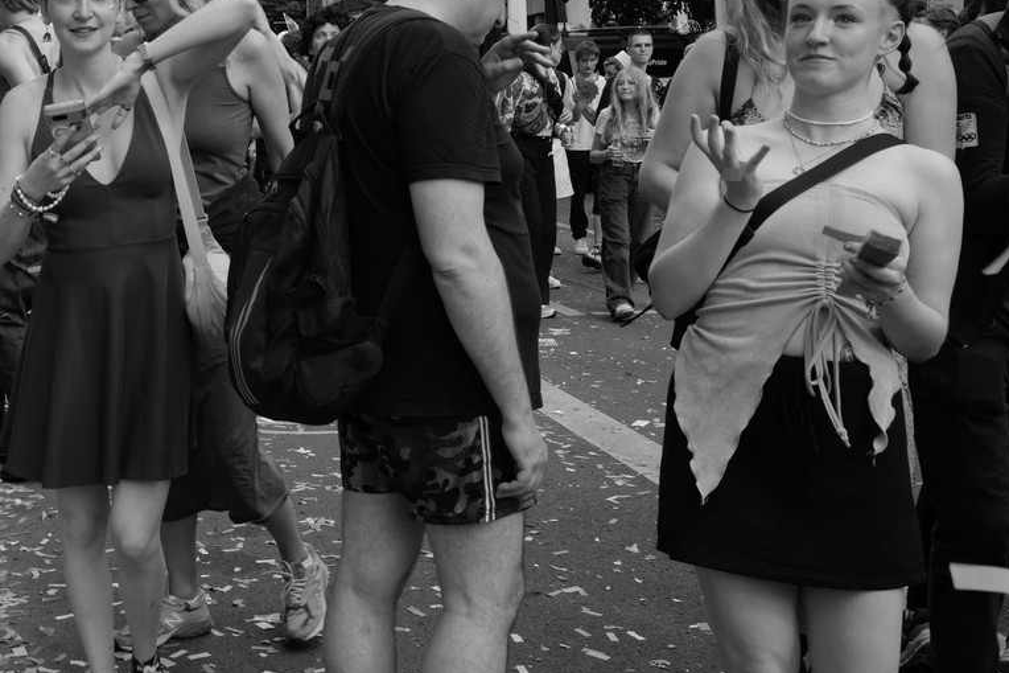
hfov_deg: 34.4
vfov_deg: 24.6
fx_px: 1541
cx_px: 114
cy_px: 260
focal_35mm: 55
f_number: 10
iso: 400
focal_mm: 28
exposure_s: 1/250
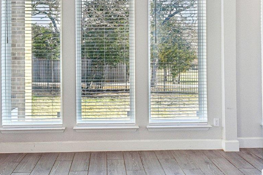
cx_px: 111
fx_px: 270
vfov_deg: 35.5
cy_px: 57
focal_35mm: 37
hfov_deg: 51.7
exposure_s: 1/125
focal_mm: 14
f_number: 8
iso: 400
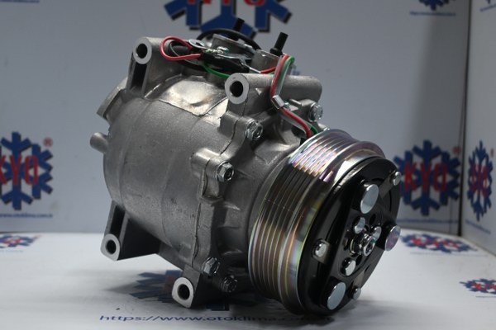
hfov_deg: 38.9
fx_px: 703
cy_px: 165
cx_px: 248
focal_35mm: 51
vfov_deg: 26.5
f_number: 5
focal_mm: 34
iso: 500
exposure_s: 1/50
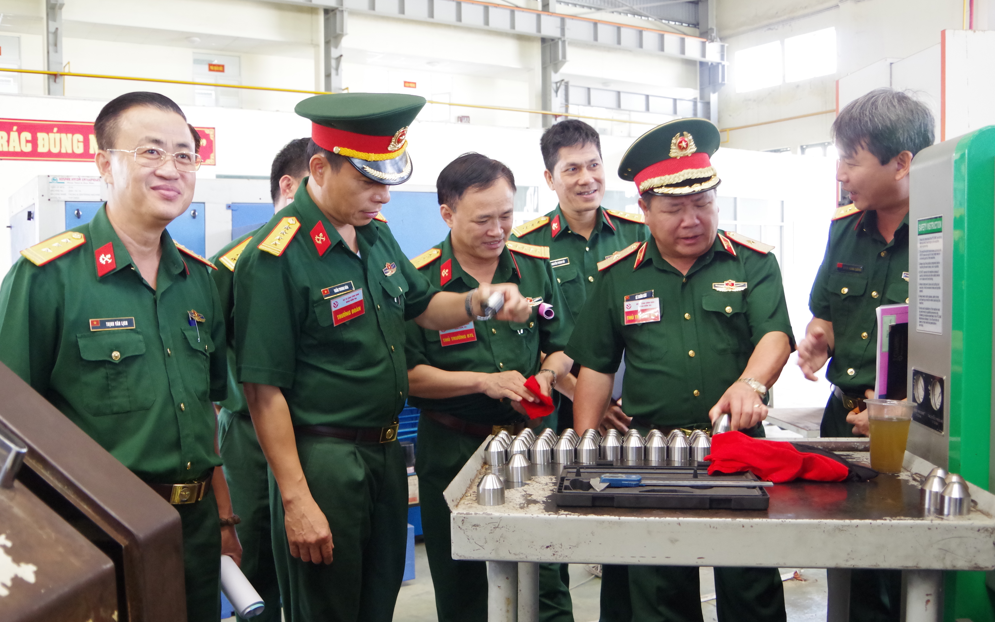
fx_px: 922
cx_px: 490
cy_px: 349
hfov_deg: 56.7
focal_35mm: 34
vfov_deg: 37.2
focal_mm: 18
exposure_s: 1/40
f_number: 3.5
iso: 1600
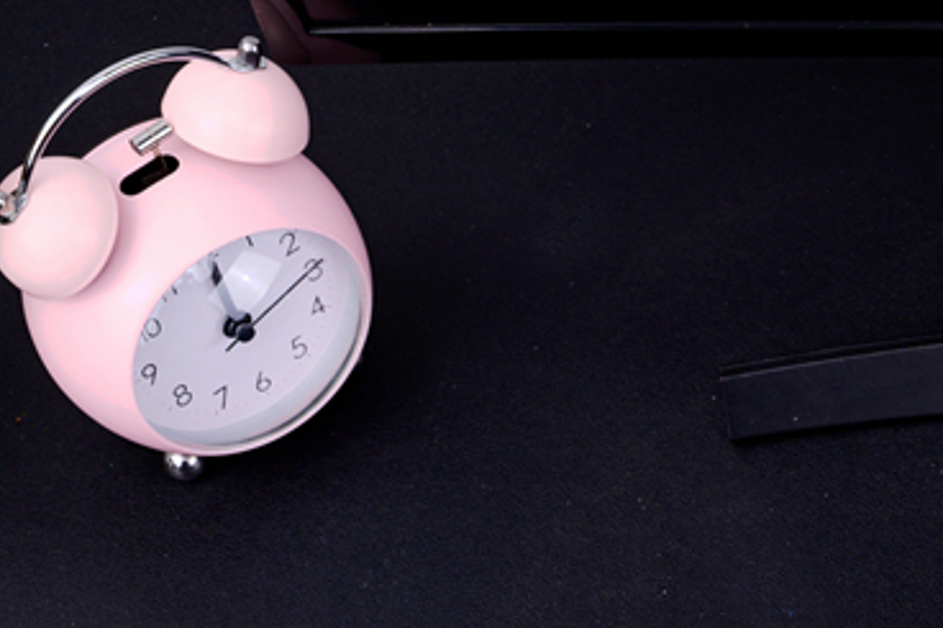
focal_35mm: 163
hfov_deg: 11.9
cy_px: 1020
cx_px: 1507
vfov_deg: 8.2
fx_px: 4268
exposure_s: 1/100
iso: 100
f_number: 16
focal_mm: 50
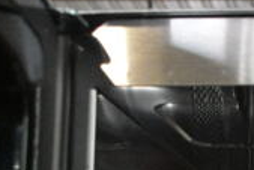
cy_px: 278
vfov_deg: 11.0
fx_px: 840
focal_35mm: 119
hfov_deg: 15.2
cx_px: 440
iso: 6400
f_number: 6.3
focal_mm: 22
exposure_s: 1/400
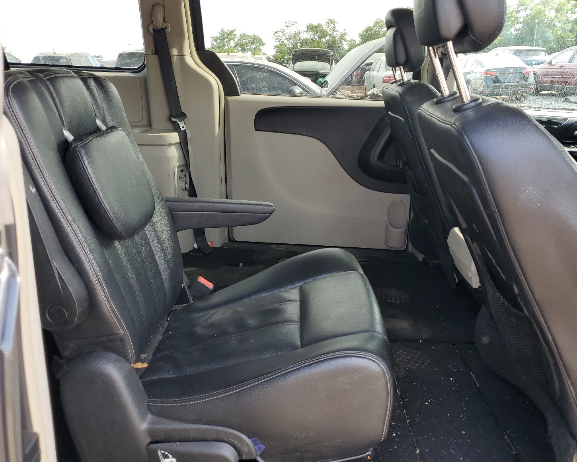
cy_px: 225
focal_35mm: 28
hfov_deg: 62.2
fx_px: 478
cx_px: 305
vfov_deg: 51.5
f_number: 1.5
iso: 50
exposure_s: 1/179
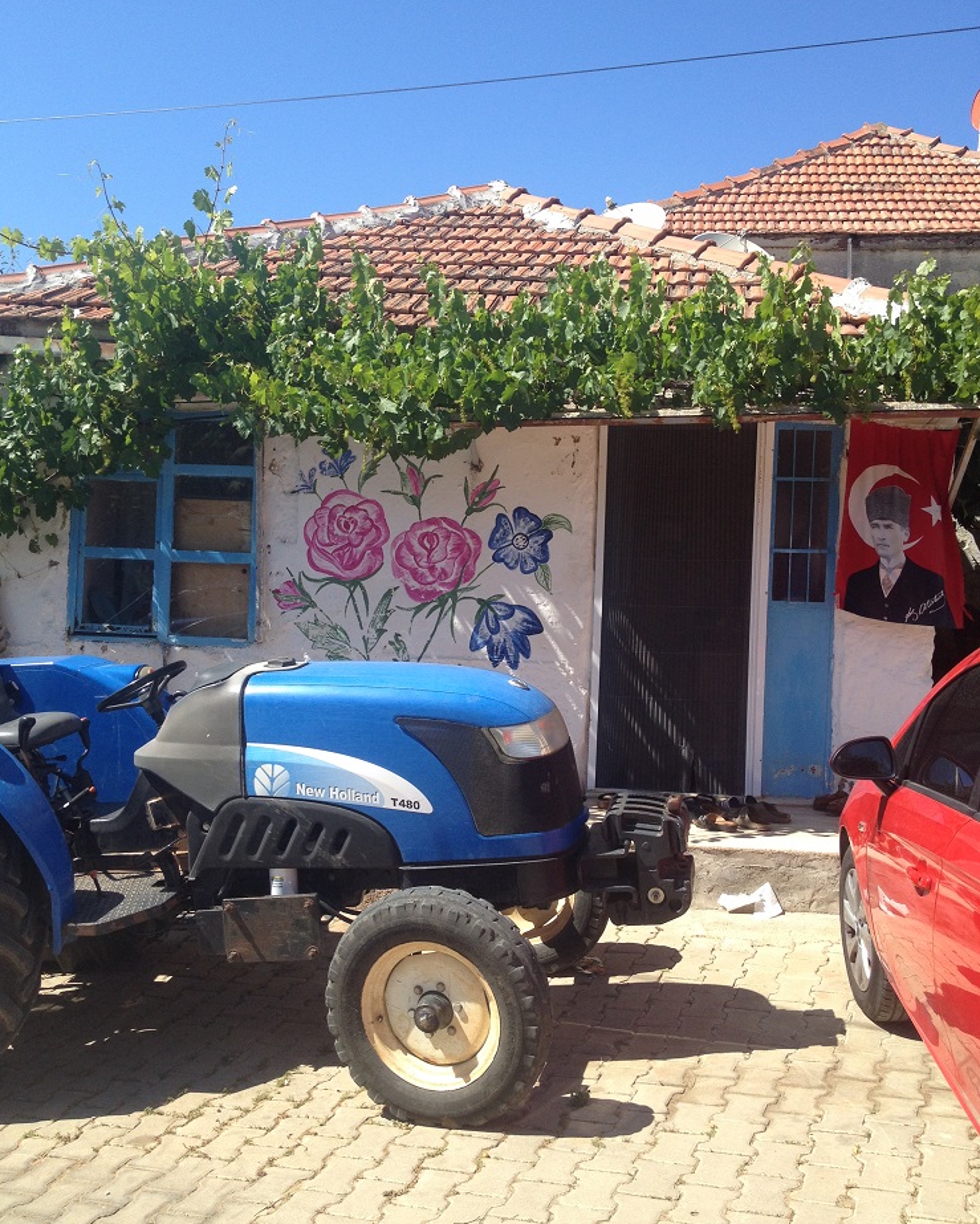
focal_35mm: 37
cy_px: 566
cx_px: 488
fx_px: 1341
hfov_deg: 40.2
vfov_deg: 49.0
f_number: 2.4
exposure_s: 1/1042
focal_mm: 4.28
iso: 50
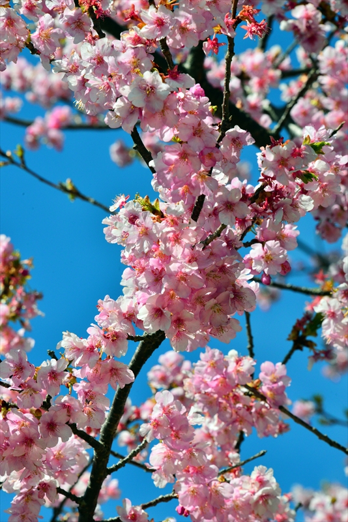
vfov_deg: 6.9
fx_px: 4346
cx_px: 174
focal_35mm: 300
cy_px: 261
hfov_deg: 4.6
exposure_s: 1/1000
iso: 800
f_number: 16
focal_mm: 300
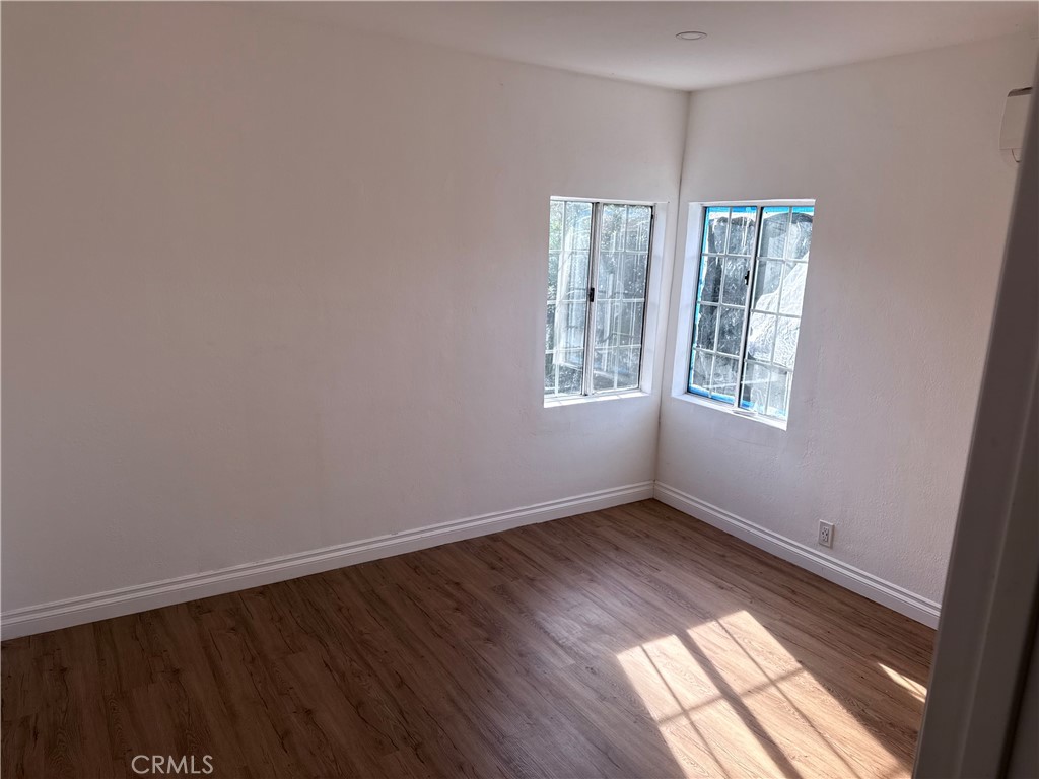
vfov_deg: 56.8
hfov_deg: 71.6
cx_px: 520
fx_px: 720
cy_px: 390
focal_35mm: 24
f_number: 1.78
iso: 100
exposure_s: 1/547
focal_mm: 6.76
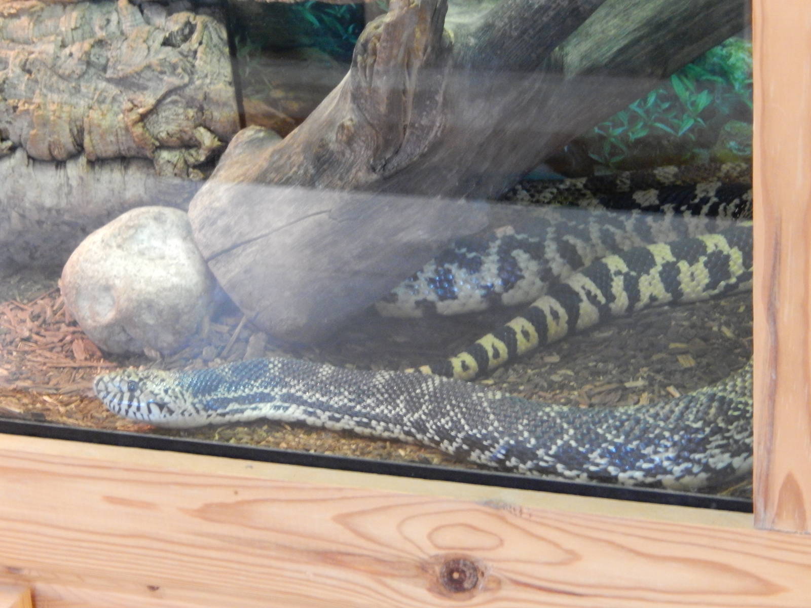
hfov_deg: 16.8
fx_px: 2741
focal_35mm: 117
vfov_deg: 12.7
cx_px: 406
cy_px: 304
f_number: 5.5
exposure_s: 1/6
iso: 800
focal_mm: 21
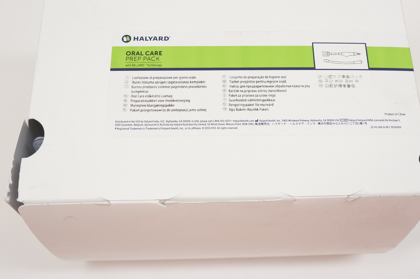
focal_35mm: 44
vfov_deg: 30.7
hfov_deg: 44.7
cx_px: 242
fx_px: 509
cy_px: 120
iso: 800
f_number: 7.1
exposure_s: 1/125
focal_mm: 23
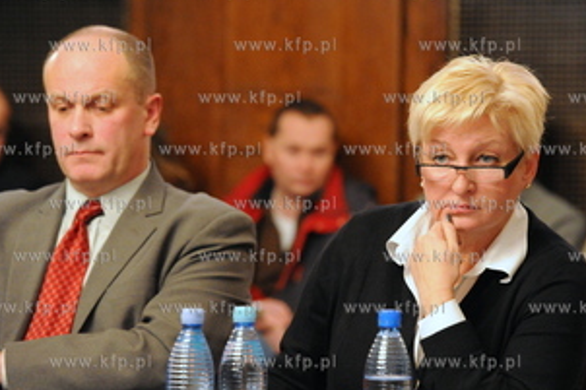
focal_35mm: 232
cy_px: 229
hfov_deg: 8.9
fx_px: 3774
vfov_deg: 5.9
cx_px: 353
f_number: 4.5
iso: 12800
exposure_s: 1/80
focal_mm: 175
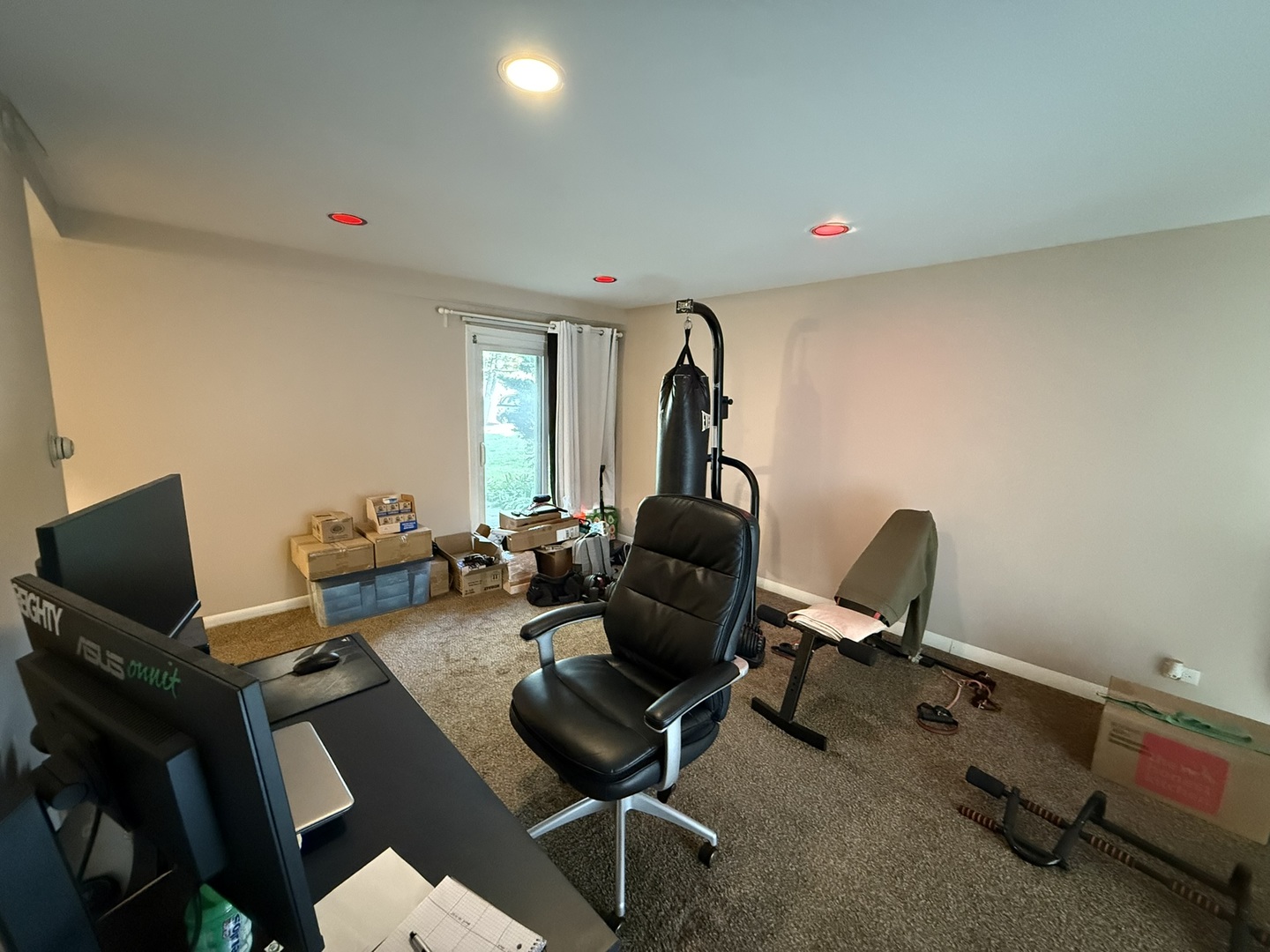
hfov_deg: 102.1
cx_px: 635
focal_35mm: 14
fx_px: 514
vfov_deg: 85.7
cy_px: 476
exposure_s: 1/40
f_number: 2.2
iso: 1000
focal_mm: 2.22
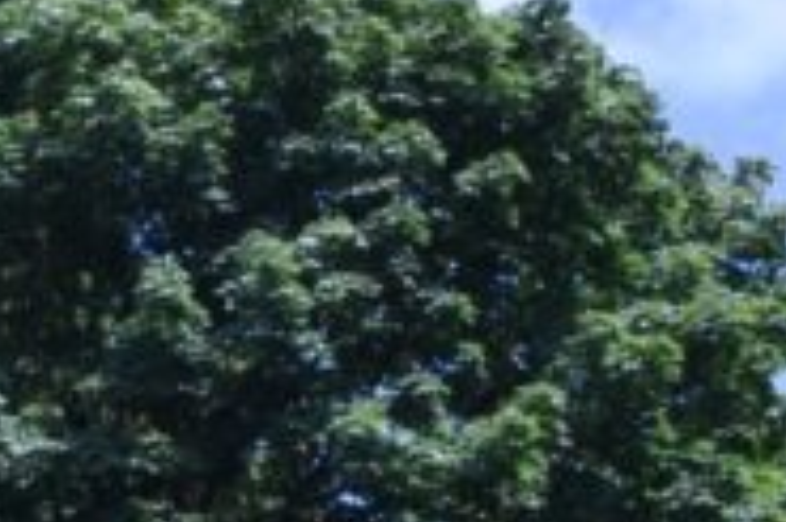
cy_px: 1273
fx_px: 5955
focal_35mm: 273
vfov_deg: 4.9
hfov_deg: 7.4
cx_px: -399
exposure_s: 1/400
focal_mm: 28
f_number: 16
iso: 400
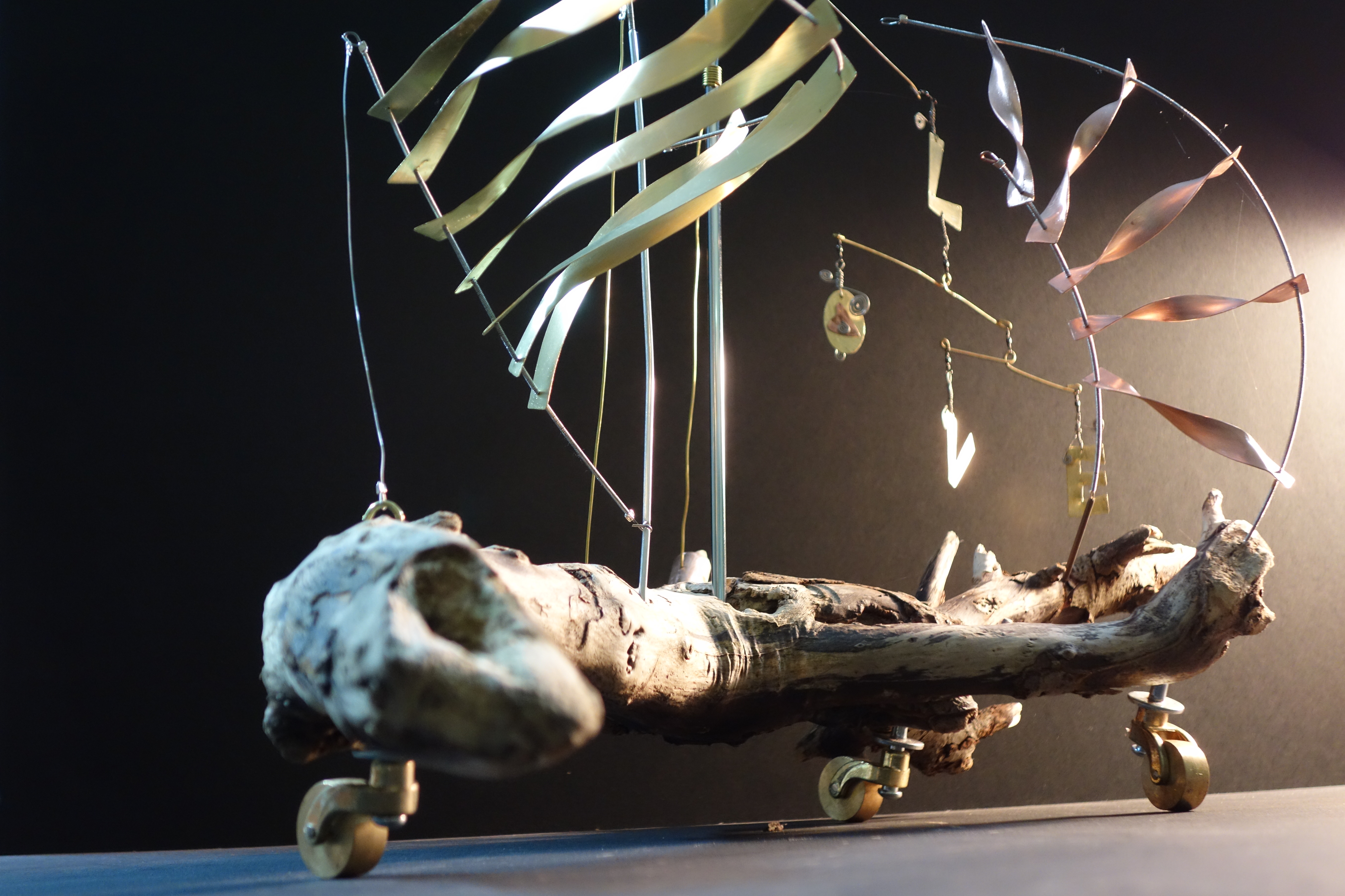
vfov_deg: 28.6
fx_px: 1756
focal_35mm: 47
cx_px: 672
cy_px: 448
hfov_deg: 41.9
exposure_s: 1/30
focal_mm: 17.4
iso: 800
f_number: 3.2
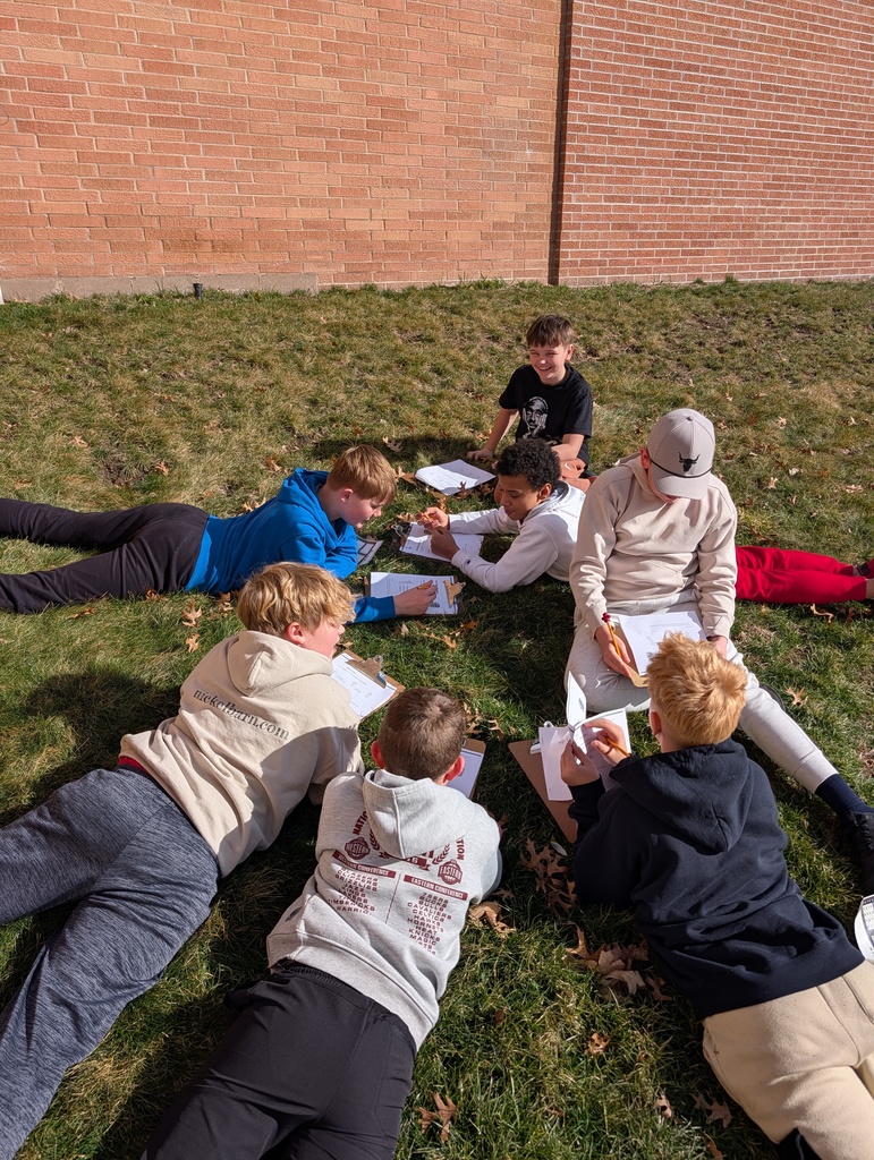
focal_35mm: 24
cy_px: 580
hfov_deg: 56.9
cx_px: 437
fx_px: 806
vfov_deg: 71.5
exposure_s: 1/1462
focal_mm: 6.9
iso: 20
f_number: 1.68
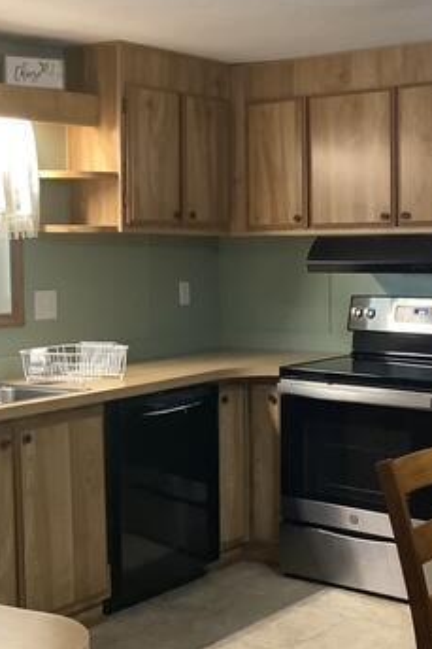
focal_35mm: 60
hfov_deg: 22.6
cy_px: 323
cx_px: 249
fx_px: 1081
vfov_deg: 33.4
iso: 320
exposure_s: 1/40
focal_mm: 3.3
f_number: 2.4
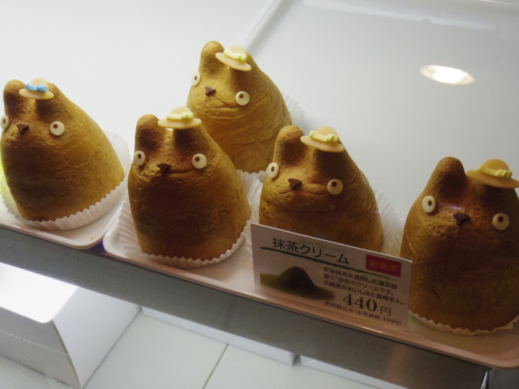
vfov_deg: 26.6
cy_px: 194
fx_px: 825
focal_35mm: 55
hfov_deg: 34.9
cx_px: 260
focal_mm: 11.9
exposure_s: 1/80
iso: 1600
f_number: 6.3
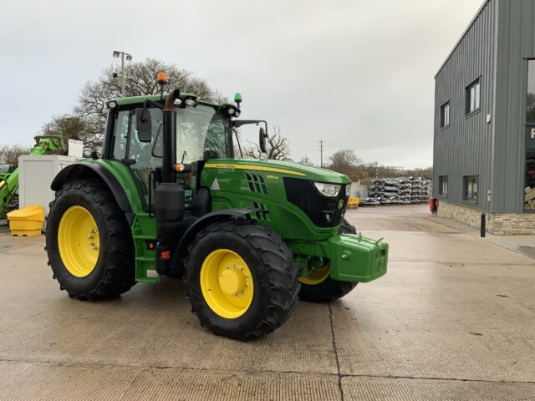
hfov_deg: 61.7
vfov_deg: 48.2
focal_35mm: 29
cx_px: 268
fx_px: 448
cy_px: 200
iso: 16
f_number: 1.8
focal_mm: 3
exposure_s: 1/177
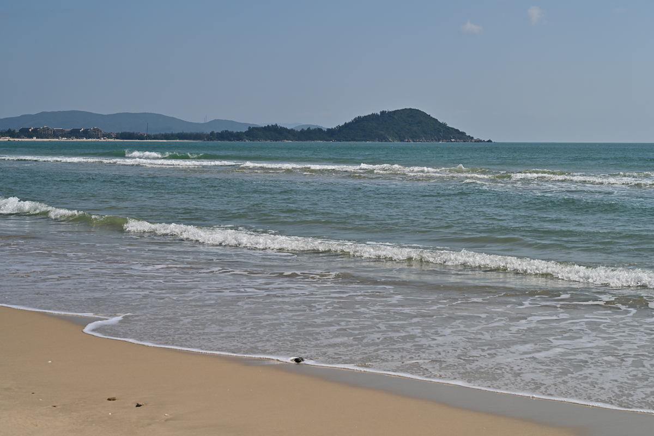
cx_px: 327
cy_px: 218
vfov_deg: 26.0
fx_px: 945
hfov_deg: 38.2
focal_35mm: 52
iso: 100
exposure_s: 1/400
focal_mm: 52
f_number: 9
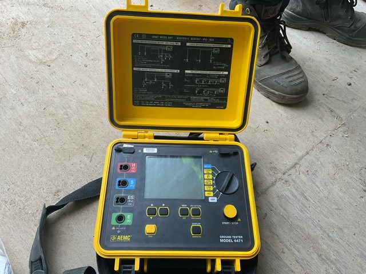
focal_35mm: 29
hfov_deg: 61.7
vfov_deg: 48.2
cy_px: 137
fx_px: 307
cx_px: 183
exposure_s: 1/100
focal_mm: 3
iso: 25
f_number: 1.8
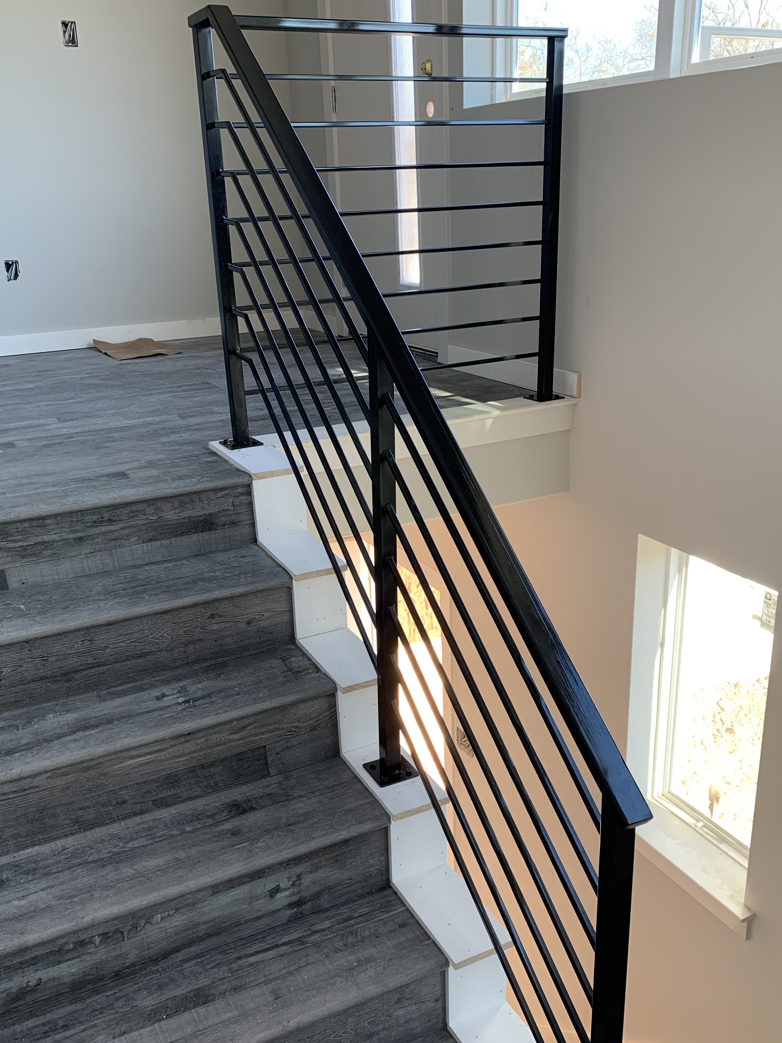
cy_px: 588
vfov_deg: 56.6
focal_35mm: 32
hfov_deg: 44.2
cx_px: 388
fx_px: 964
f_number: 1.8
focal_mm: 4.25
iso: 64
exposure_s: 1/121
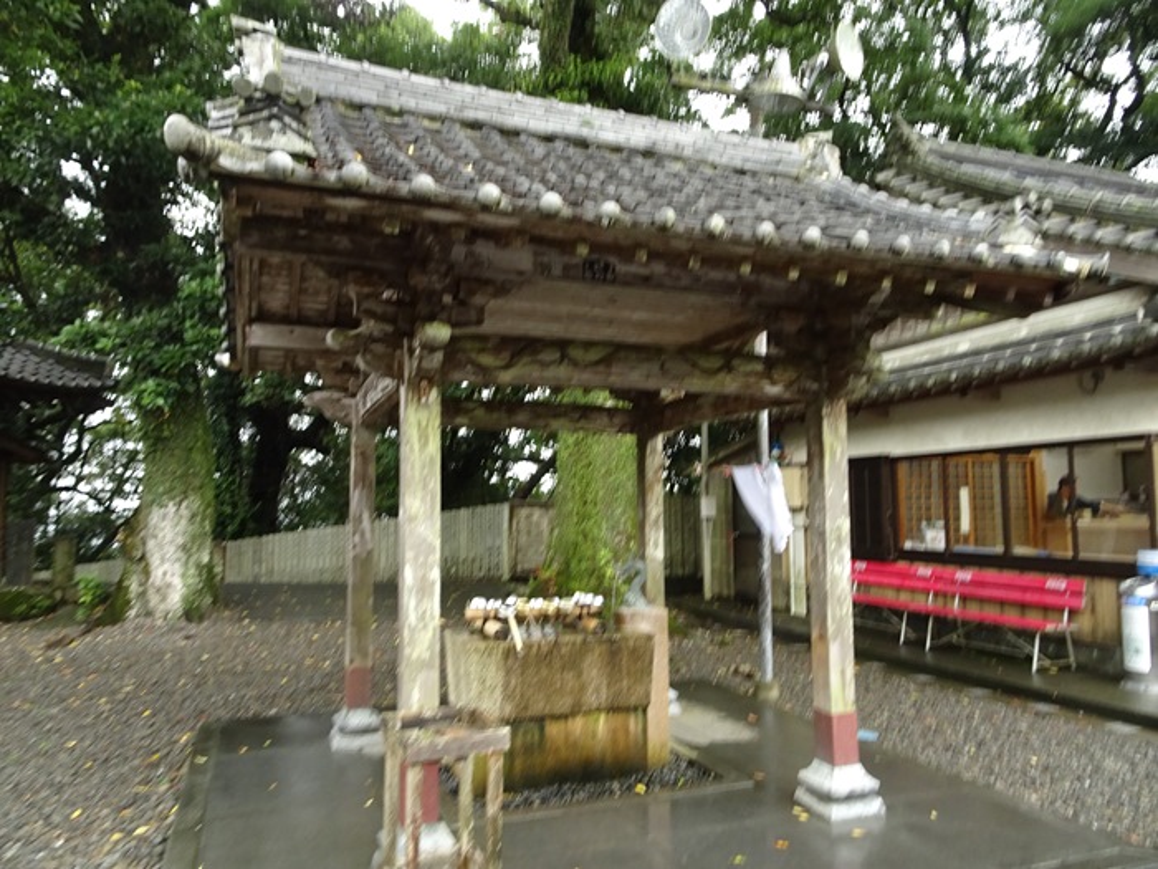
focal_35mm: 24
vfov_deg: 56.8
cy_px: 434
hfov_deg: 71.6
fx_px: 803
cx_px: 579
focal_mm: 4.12
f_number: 3.5
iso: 250
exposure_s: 1/30
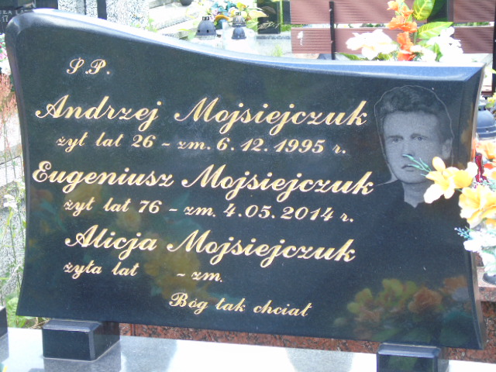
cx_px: 248
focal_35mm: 94
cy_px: 186
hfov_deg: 20.9
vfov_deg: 15.7
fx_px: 1347
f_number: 4.3
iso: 100
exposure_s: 1/30
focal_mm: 17
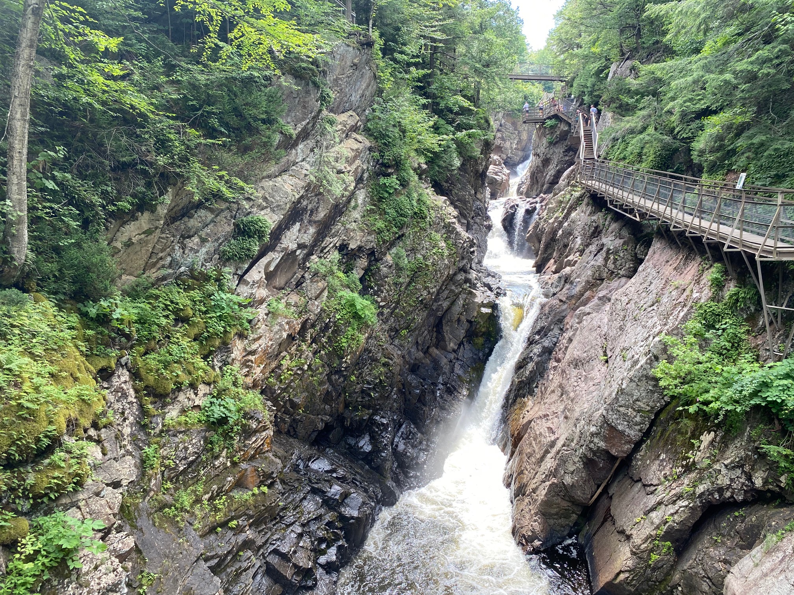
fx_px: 596
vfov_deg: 53.1
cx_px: 397
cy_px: 298
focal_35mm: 26
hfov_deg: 67.3
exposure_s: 1/164
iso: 32
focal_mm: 4.25
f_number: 1.8
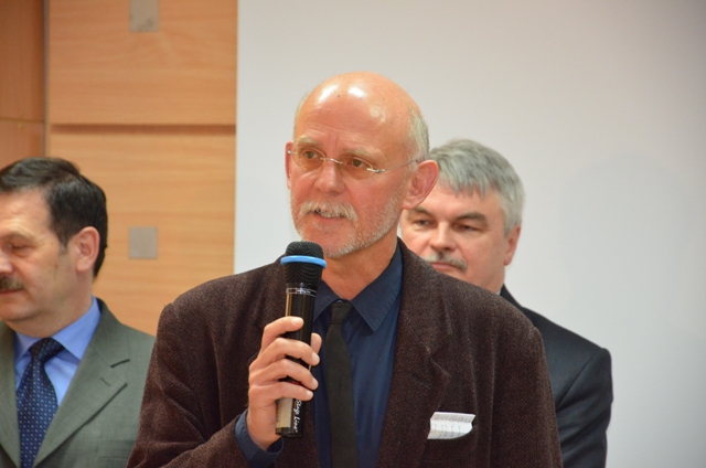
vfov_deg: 8.7
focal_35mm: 158
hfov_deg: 13.1
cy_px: 234
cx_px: 353
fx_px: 3083
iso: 2200
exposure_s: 1/60
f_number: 5.6
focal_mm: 105
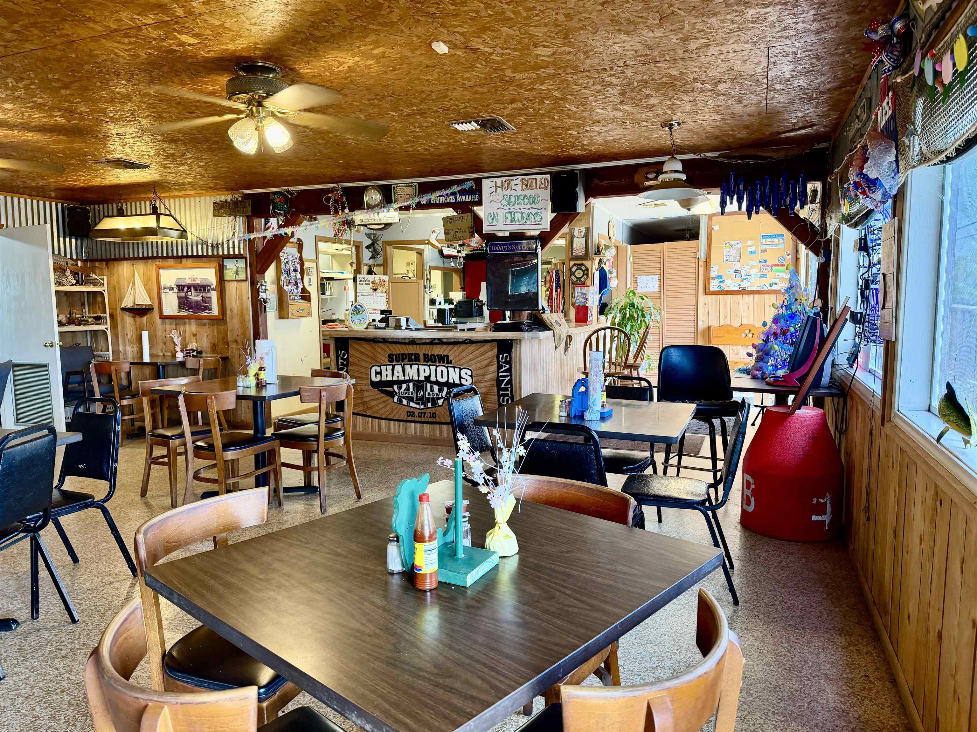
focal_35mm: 24
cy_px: 366
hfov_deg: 71.6
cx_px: 488
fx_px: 677
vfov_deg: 56.8
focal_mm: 6.76
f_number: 1.78
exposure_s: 1/60
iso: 200
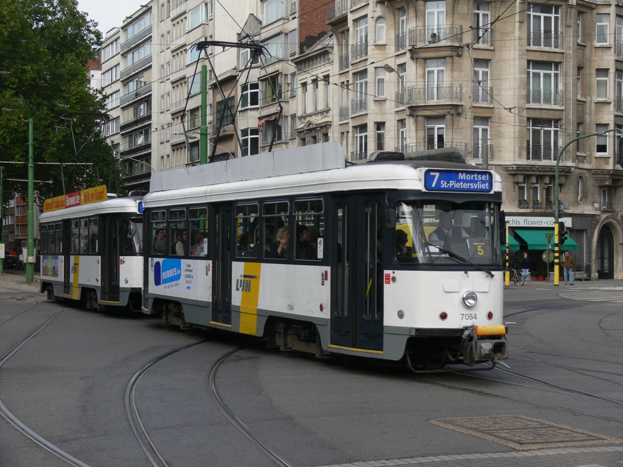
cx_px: 312
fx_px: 1224
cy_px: 234
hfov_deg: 28.6
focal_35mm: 68
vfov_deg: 21.6
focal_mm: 14.4
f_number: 4
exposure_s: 1/640
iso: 100
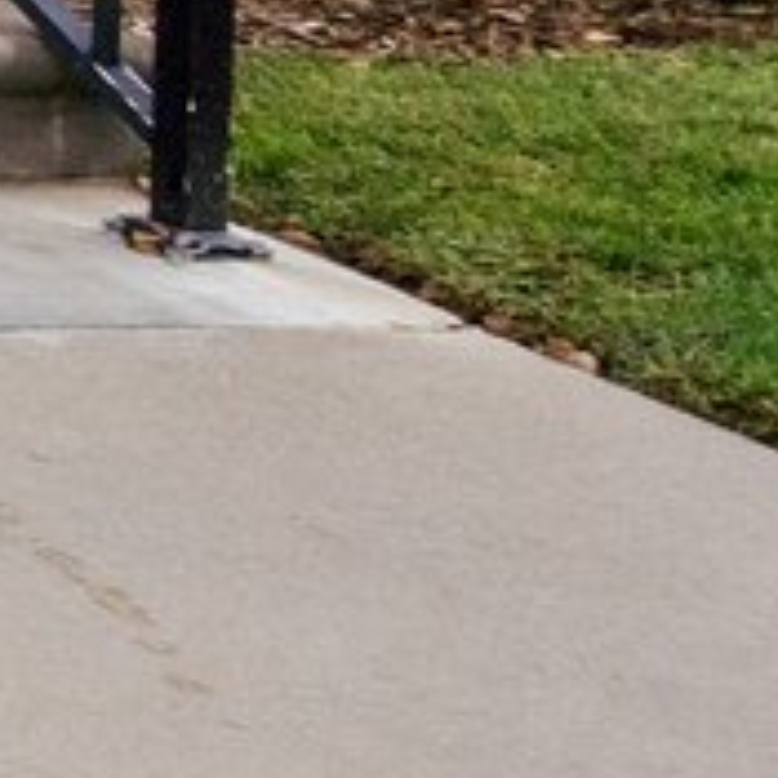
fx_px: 4043
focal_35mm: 159
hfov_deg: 5.7
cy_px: -1158
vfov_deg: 9.6
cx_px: -3521
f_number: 11
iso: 320
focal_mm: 16
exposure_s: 1/320
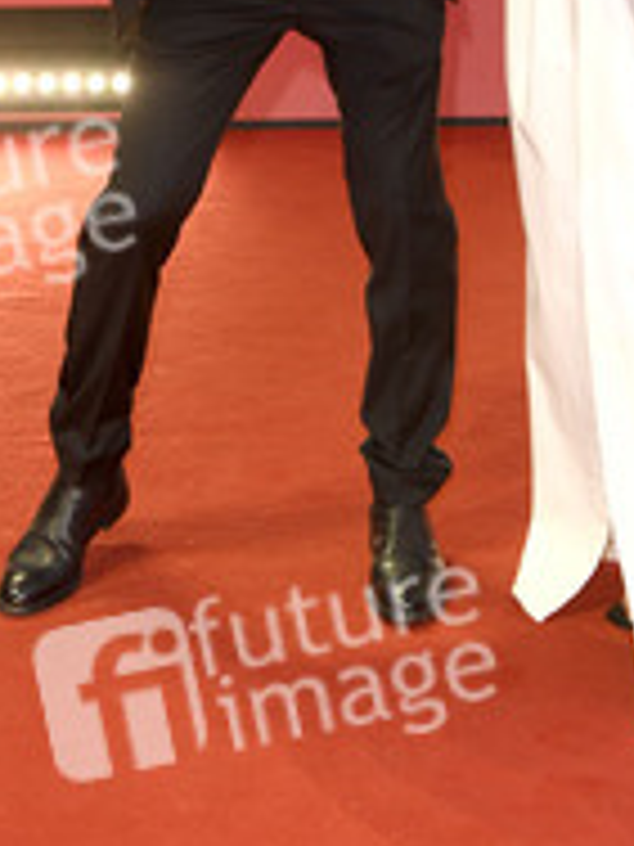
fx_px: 2247
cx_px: 396
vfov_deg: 20.6
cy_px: 0
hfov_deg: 16.0
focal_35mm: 92
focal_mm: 45
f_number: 4
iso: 640
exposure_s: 1/400
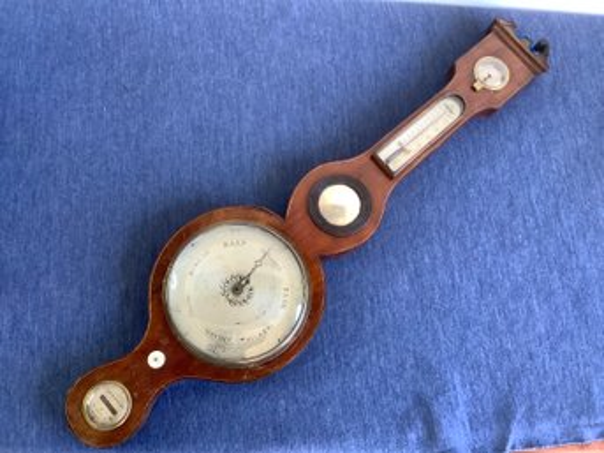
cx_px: 302
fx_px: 541
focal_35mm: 31
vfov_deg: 45.4
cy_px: 226
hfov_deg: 58.4
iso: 125
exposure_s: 1/50
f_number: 2.4
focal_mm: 3.3
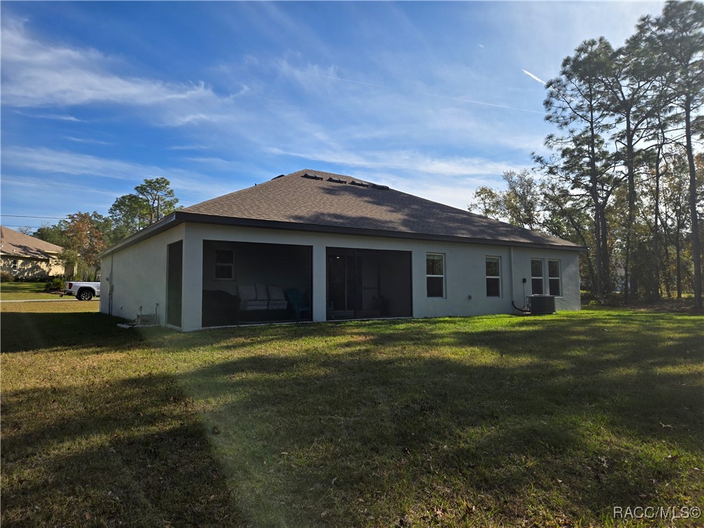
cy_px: 264
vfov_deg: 58.9
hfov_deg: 73.9
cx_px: 352
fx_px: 468
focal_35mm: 23
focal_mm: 5.4
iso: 25
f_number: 1.8
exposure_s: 1/1770
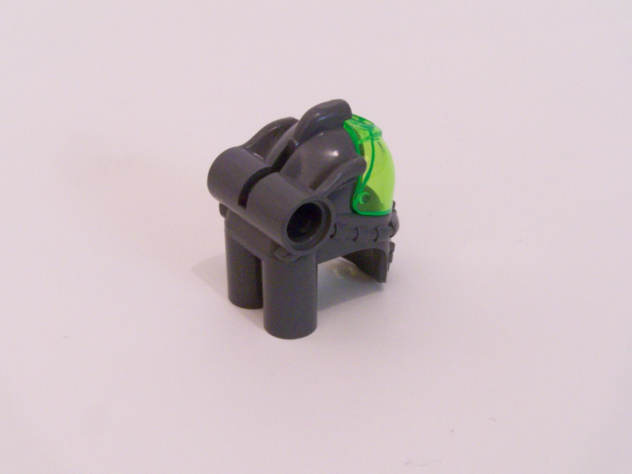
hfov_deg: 29.0
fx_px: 1223
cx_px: 316
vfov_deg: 21.9
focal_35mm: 67
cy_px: 237
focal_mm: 11.1
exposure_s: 1/4
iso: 400
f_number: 8
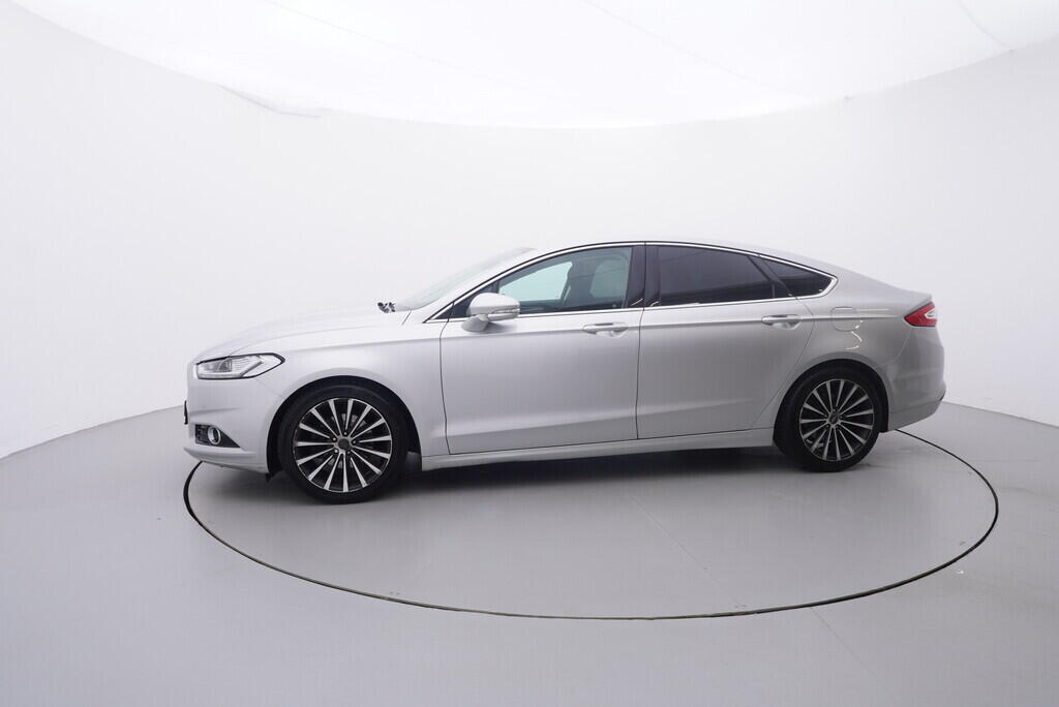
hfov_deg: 77.3
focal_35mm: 22
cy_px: 354
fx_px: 662
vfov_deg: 56.2
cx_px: 530
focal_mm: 15
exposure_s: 1/80
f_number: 5
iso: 200
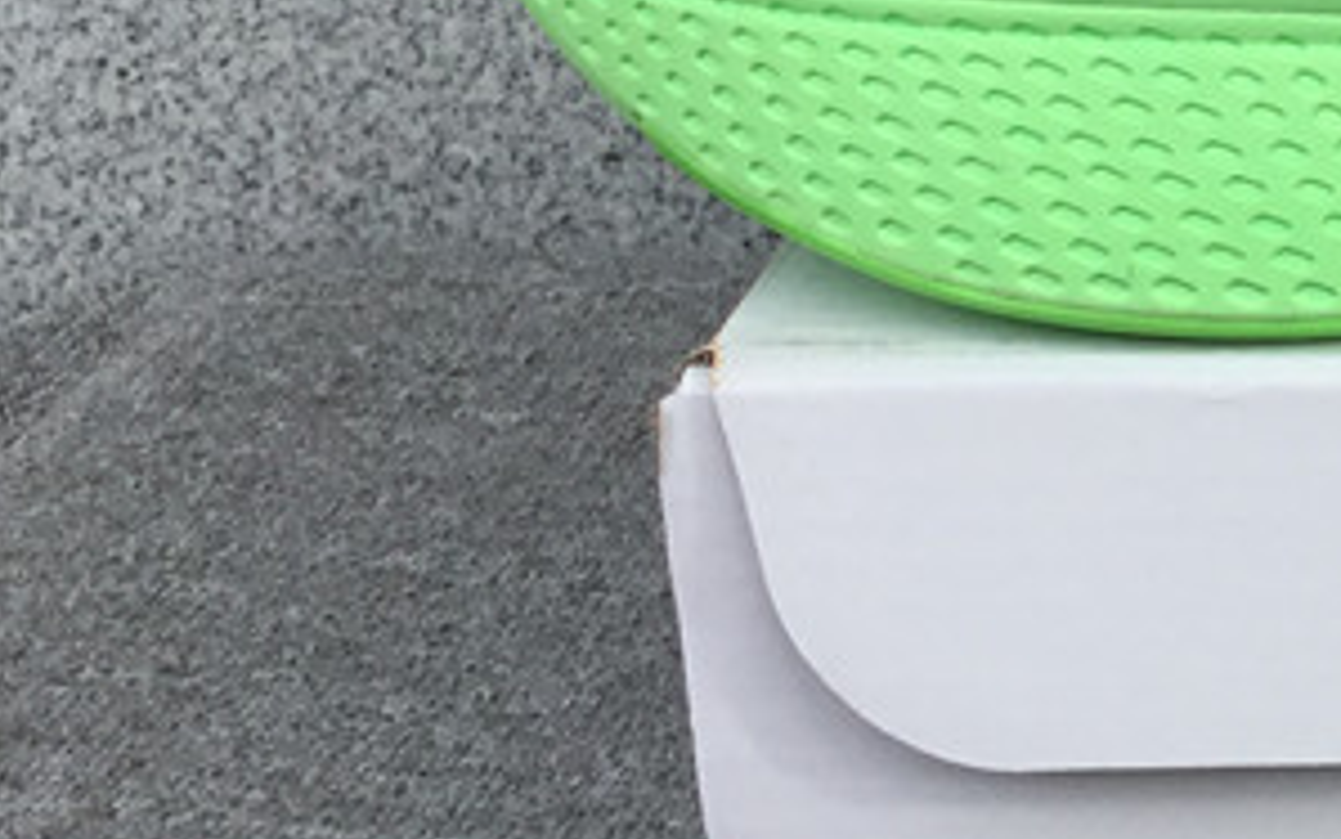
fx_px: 3619
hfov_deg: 18.9
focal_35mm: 99
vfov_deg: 13.1
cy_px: 52
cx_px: 1902
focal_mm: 3.3
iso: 25
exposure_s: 1/405
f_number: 2.4
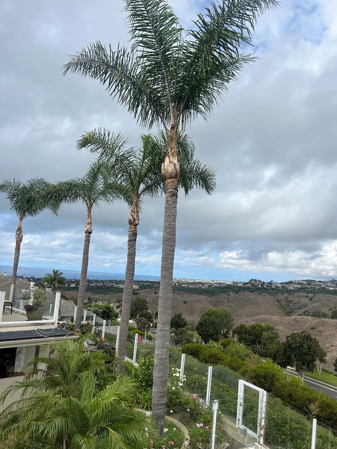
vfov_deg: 65.3
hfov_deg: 51.4
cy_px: 226
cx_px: 174
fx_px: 350
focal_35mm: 27
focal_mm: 5.7
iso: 50
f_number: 1.5
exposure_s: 1/4630
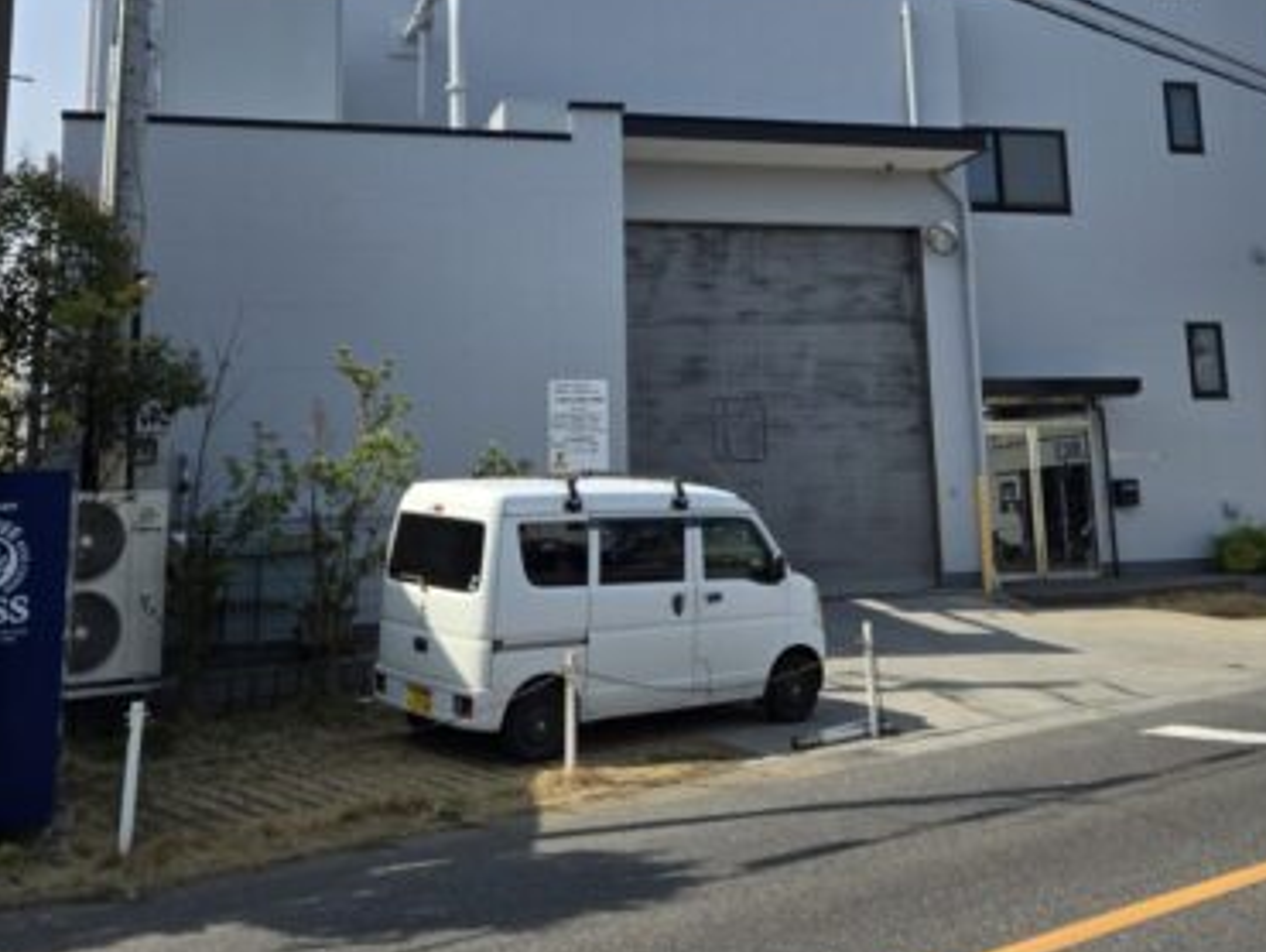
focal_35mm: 44
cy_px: 152
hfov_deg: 42.7
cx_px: 770
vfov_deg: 31.8
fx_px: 1610
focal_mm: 5.4
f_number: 1.8
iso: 25
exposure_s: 1/2157
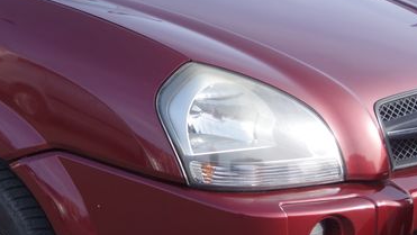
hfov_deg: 25.5
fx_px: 896
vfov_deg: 14.9
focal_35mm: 81
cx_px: 54
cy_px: 83
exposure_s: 1/800
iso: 125
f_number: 2.5
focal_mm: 10.4
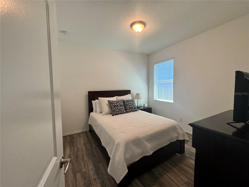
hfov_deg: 102.1
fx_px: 101
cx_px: 124
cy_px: 94
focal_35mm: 14
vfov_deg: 85.7
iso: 200
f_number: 2.2
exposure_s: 1/120
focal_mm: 2.22
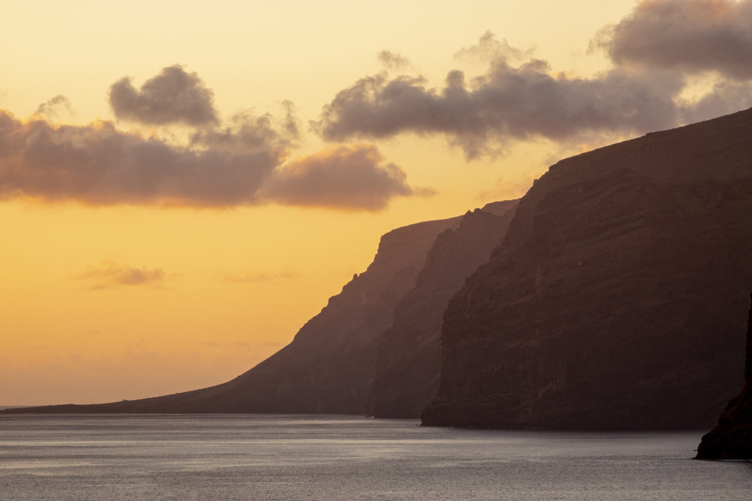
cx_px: 376
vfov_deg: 6.6
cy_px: 250
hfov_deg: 9.9
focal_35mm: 207
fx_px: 4324
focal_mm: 75.77
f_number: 16
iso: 100
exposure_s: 1/25
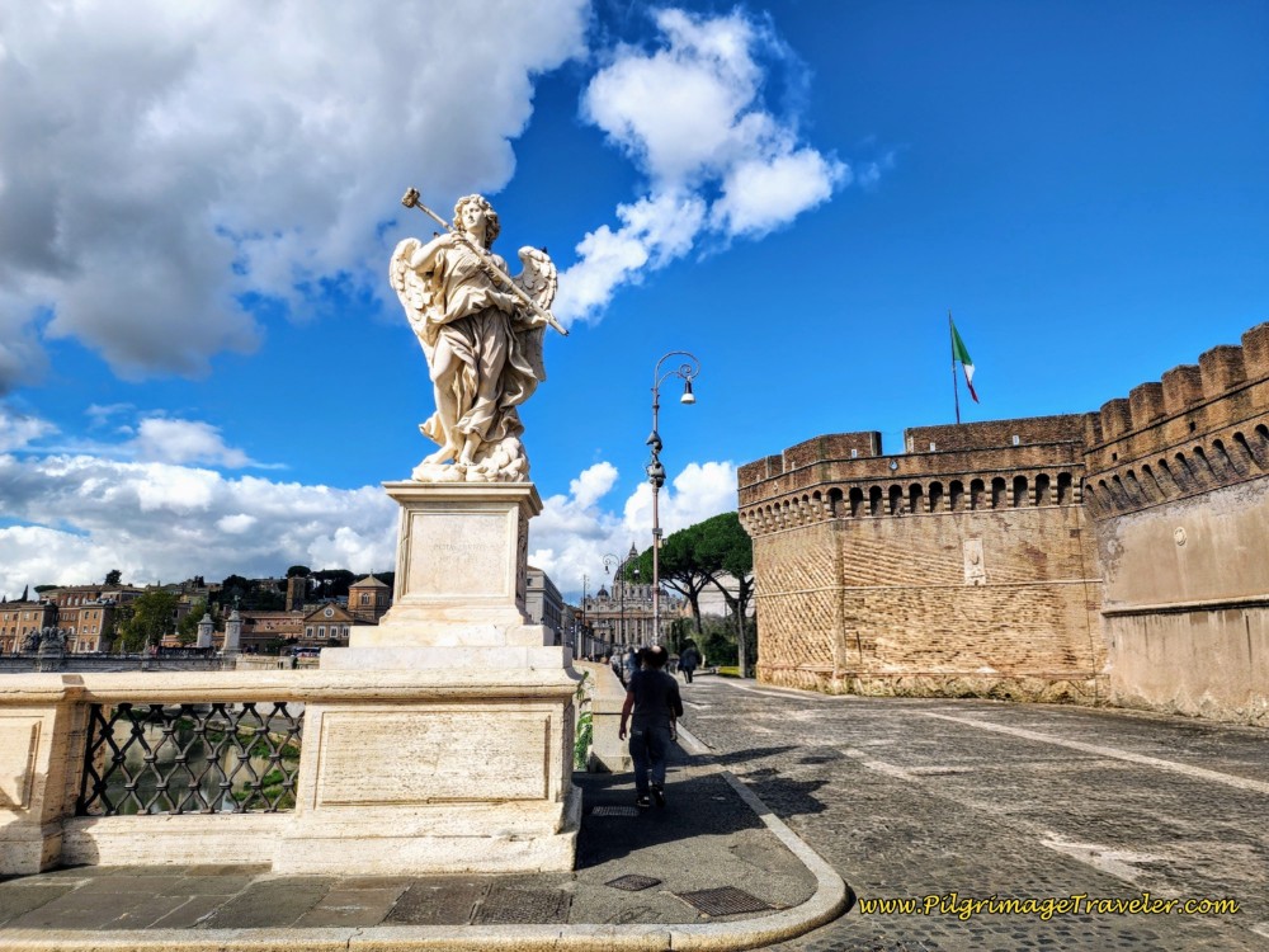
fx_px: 843
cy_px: 476
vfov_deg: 58.9
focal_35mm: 23
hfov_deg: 73.9
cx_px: 634
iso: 12
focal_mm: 6.4
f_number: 1.8
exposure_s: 1/1093
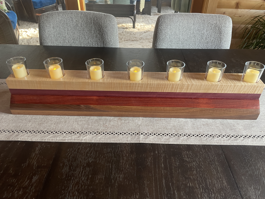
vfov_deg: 53.1
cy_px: 100
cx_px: 132
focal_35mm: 26
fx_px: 199
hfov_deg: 67.3
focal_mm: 4.2
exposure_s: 1/60
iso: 250
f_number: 1.6
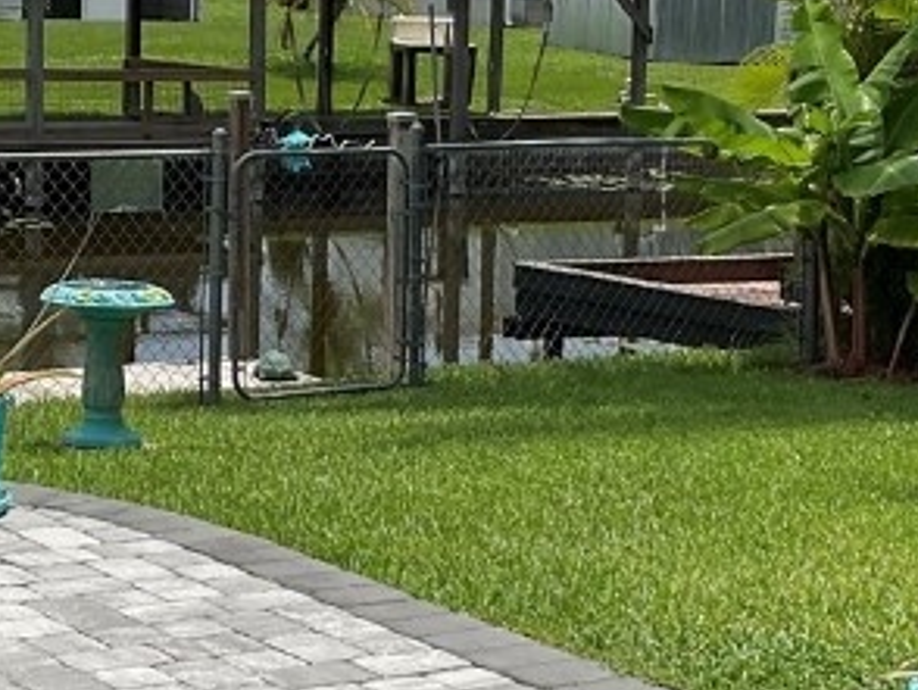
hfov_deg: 19.4
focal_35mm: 101
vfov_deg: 14.7
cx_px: 290
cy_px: 297
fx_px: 2681
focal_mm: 3
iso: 16
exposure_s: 1/2959
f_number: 1.8
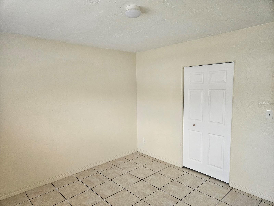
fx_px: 182
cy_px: 103
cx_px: 137
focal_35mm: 23
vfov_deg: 58.9
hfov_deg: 73.9
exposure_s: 1/359
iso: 400
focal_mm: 5.4
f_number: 1.8
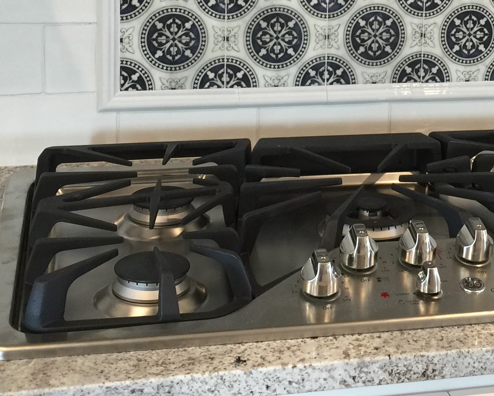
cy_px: 19
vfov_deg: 19.7
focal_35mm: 76
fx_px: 1111
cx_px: 377
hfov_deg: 24.8
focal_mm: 4.15
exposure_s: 1/15
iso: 32
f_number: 2.2
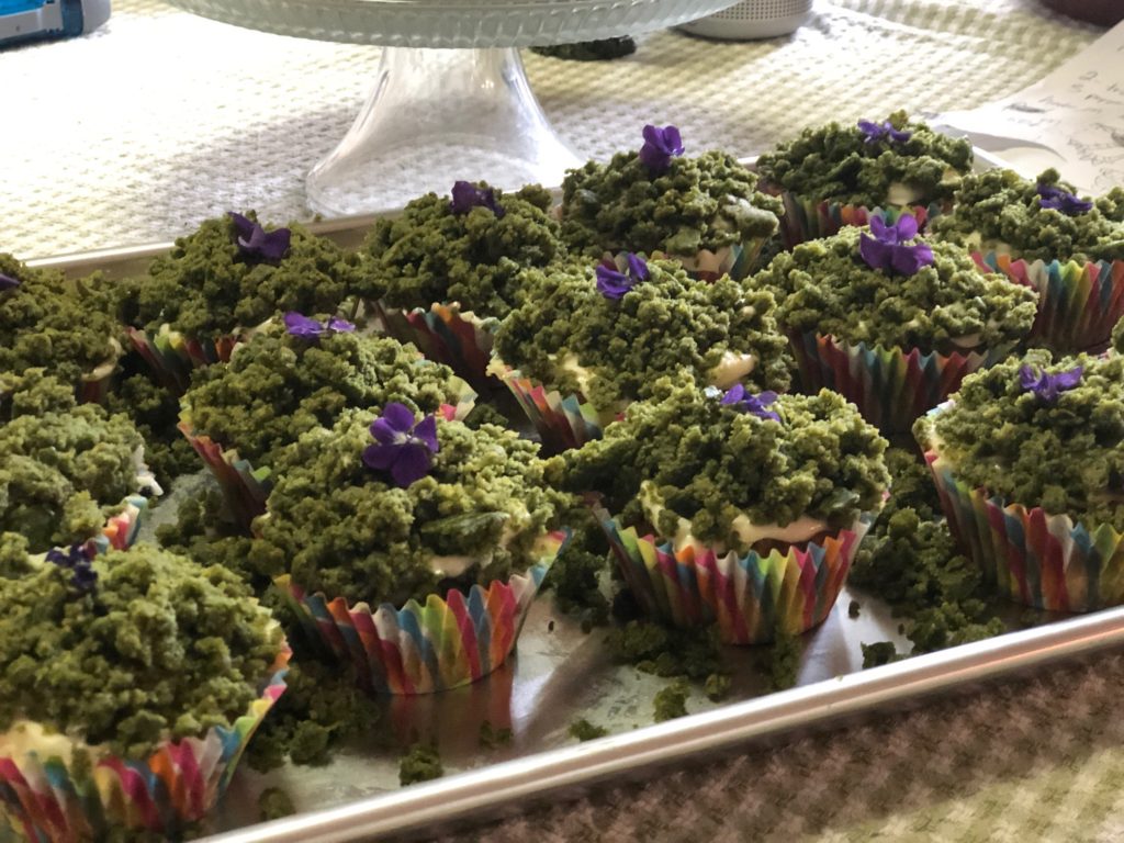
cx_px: 562
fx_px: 1851
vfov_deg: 25.7
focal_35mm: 57
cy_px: 422
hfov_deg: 33.8
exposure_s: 1/30
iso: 800
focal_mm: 6.6
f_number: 2.8
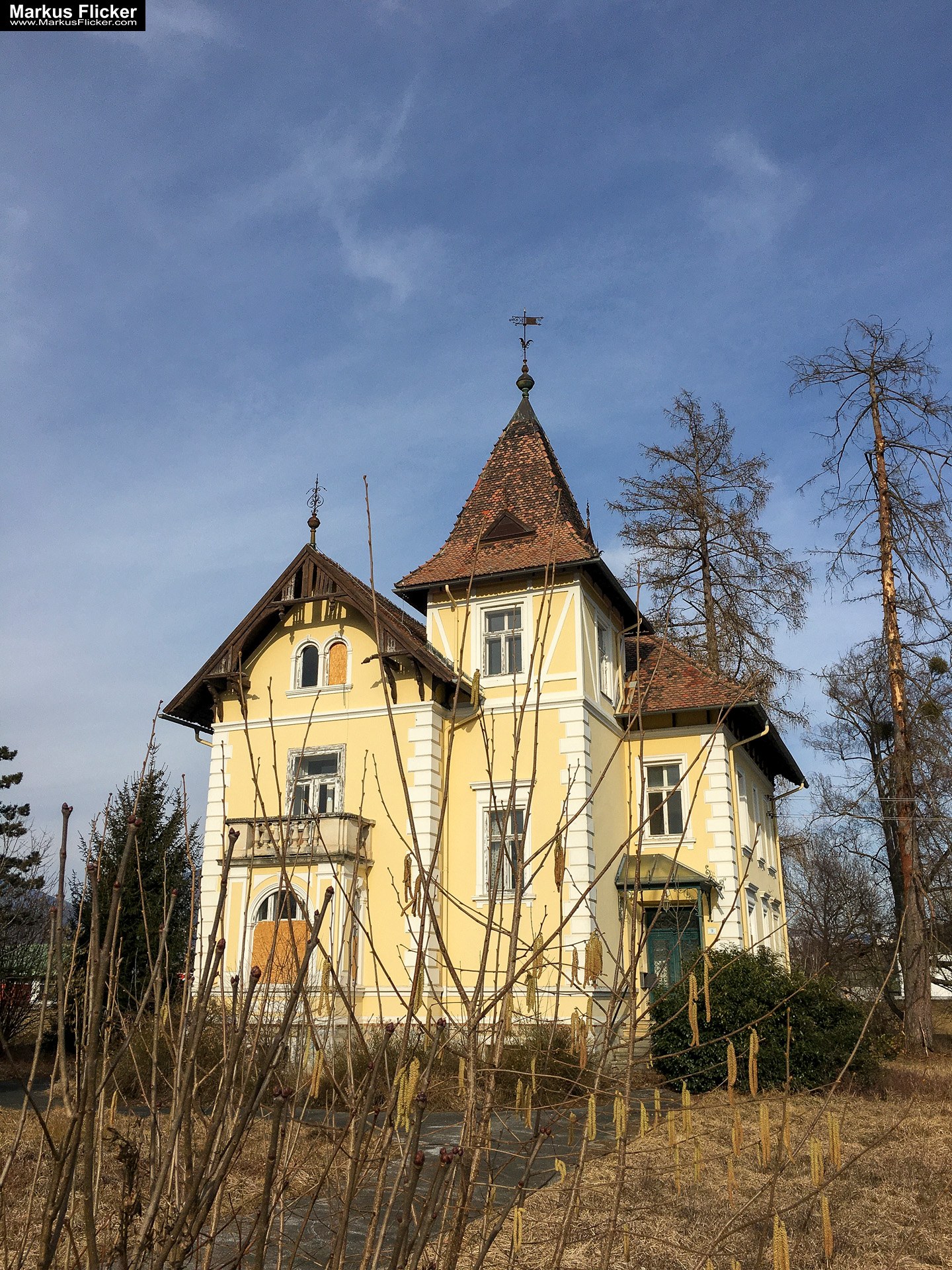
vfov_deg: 61.7
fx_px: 1063
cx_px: 476
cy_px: 635
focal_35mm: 29
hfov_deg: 48.2
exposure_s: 1/2500
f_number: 2.2
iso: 25
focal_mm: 4.15
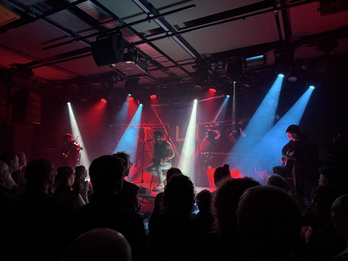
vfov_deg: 56.8
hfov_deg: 71.6
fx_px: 241
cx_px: 174
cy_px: 130
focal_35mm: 24
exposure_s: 1/39
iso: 1000
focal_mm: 6.76
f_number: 1.78
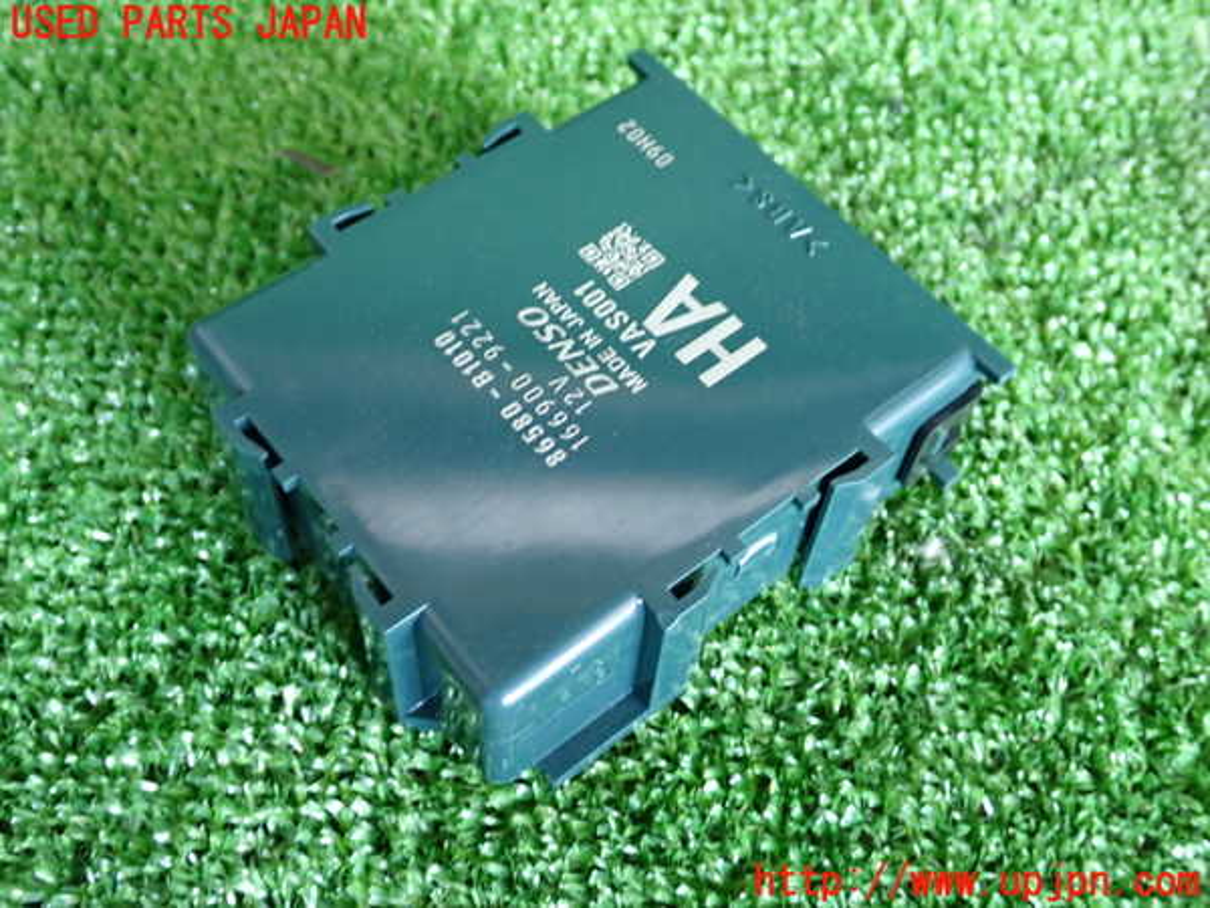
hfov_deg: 49.0
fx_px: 1328
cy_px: 454
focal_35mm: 38
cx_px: 605
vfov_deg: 37.7
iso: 500
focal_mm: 6.83
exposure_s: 1/40
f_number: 2.7
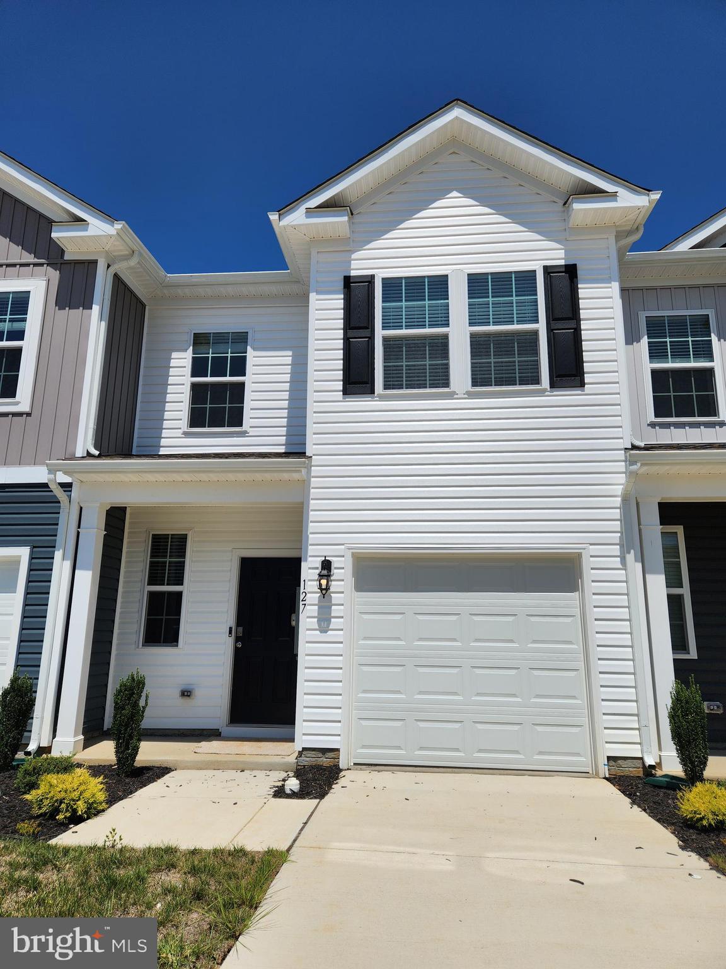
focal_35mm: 23
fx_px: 643
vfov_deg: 73.9
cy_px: 484
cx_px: 363
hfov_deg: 58.9
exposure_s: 1/4153
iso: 20
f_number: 1.8
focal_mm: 5.4
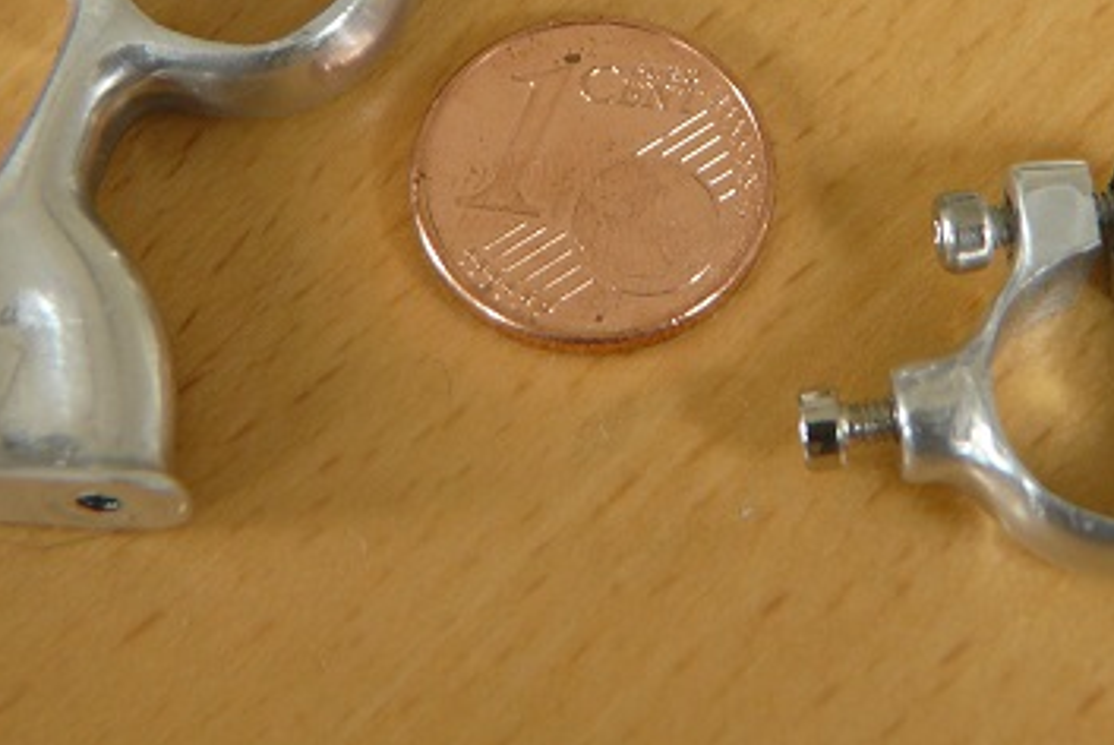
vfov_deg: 16.6
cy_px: 16
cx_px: 697
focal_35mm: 81
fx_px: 2508
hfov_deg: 25.0
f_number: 3.2
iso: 100
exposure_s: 1/20
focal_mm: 7
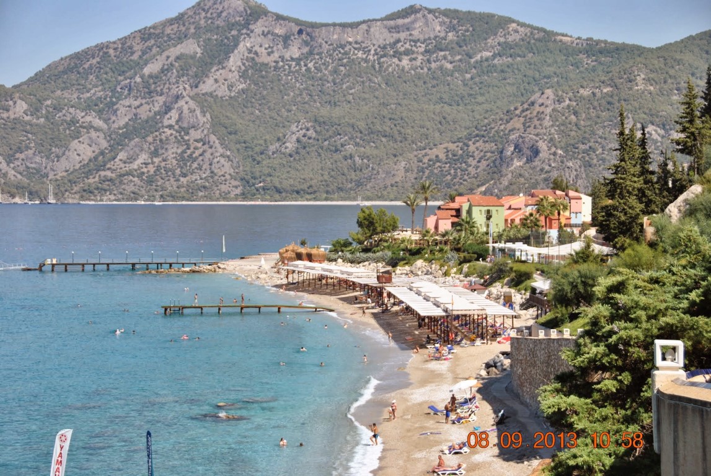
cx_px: 356
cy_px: 238
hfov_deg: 22.6
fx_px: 1780
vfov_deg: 15.2
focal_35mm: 90
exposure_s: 1/500
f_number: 5.6
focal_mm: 60
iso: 100
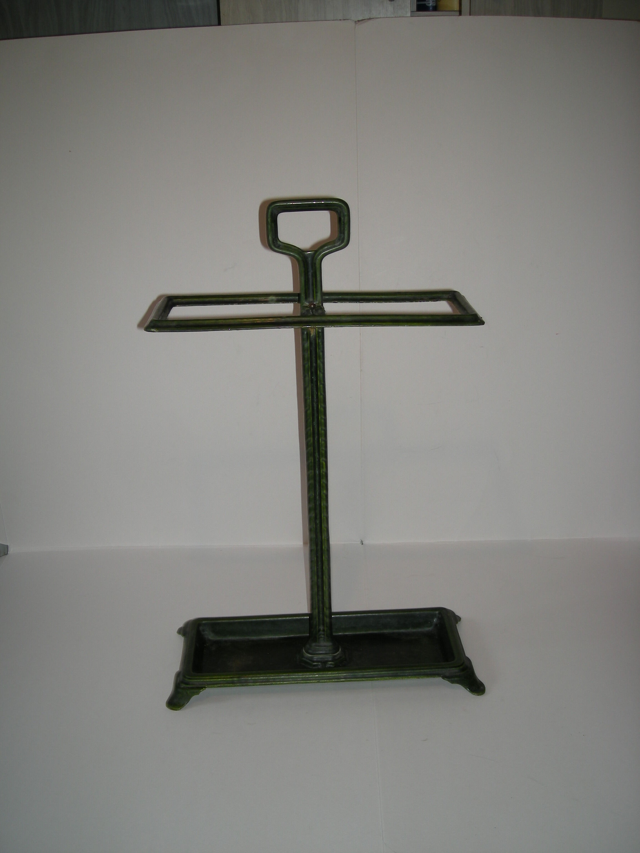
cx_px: 320
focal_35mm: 35
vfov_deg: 52.6
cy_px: 426
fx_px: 863
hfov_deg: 40.7
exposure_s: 1/53.2
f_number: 2.8
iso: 50
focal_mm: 5.7
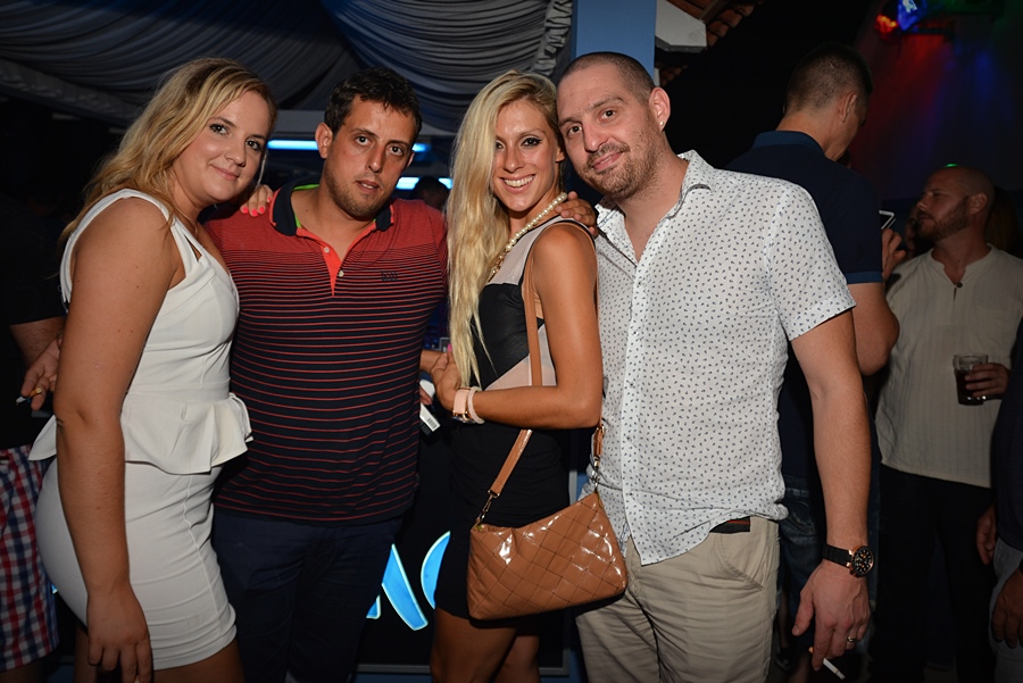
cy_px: 342
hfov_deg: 63.6
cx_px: 512
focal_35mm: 29
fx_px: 824
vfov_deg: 45.0
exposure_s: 1/160
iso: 640
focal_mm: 29
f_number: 4.5
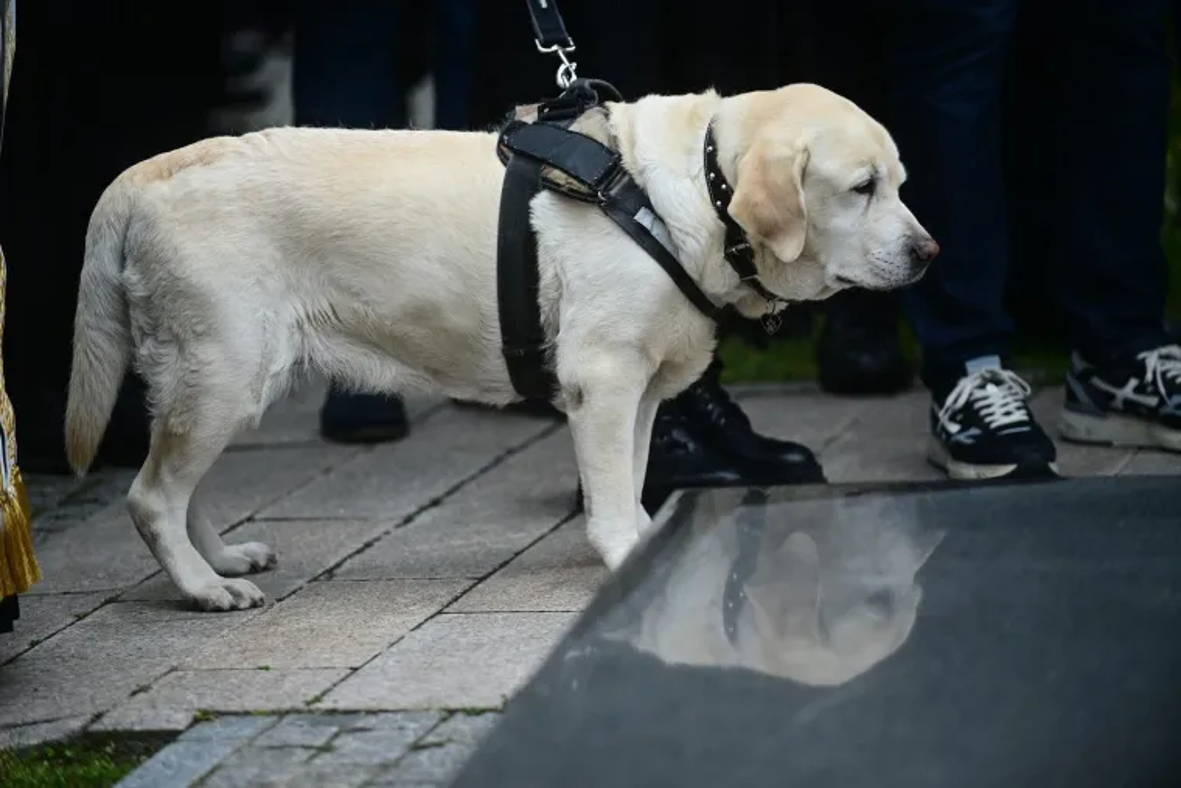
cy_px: 394
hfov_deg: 12.1
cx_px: 590
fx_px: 5578
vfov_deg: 8.1
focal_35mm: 170
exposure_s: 1/5000
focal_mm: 170
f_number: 2.8
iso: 640
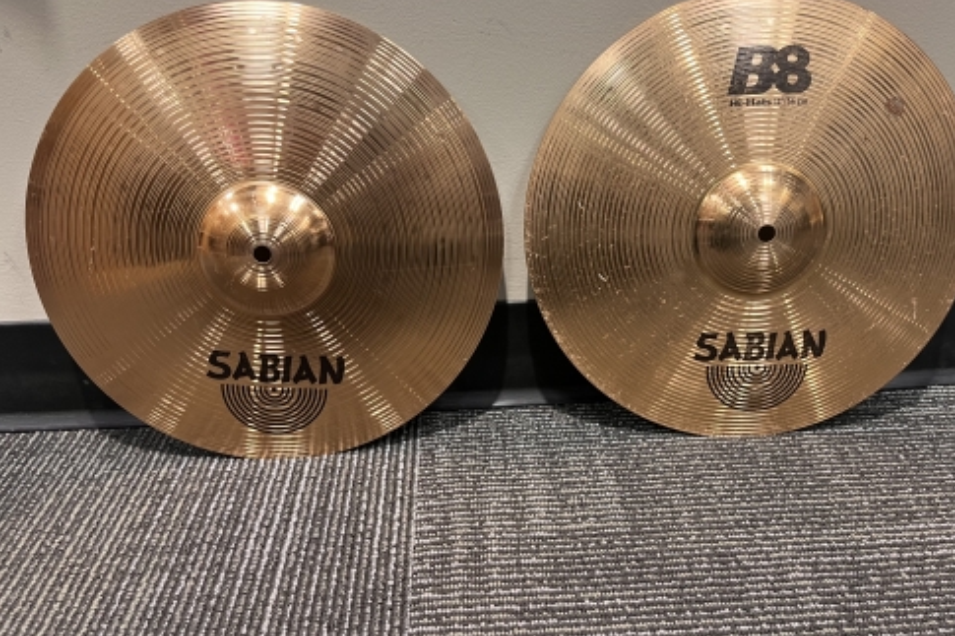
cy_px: 272
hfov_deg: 63.6
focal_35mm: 29
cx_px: 506
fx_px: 769
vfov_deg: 44.8
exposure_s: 1/60
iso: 160
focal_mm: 5.1
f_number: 1.6
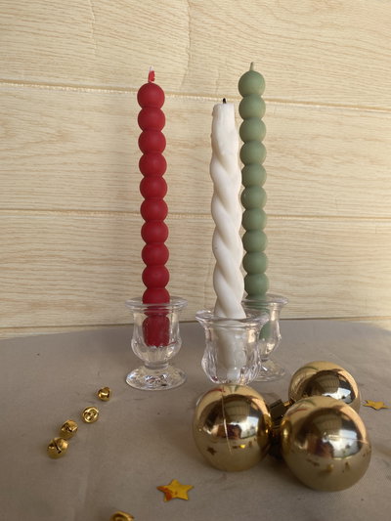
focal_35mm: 26
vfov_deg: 67.3
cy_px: 260
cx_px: 196
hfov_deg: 53.1
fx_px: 391
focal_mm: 4.25
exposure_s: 1/890
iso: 32
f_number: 1.8
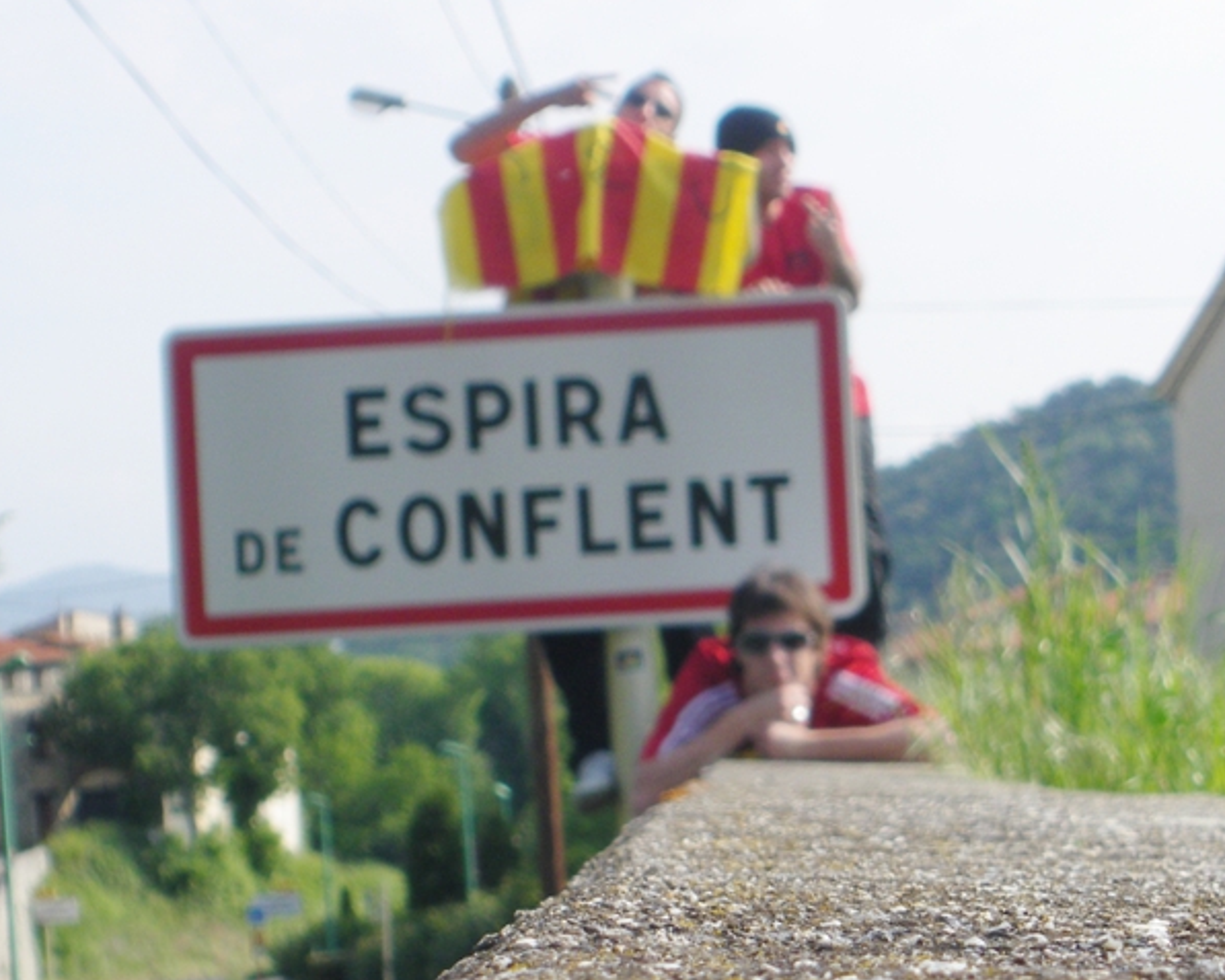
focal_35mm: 65
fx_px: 2357
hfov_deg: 29.1
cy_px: 491
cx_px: 586
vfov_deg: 23.5
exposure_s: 1/400
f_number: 4.6
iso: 64
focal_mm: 11.1
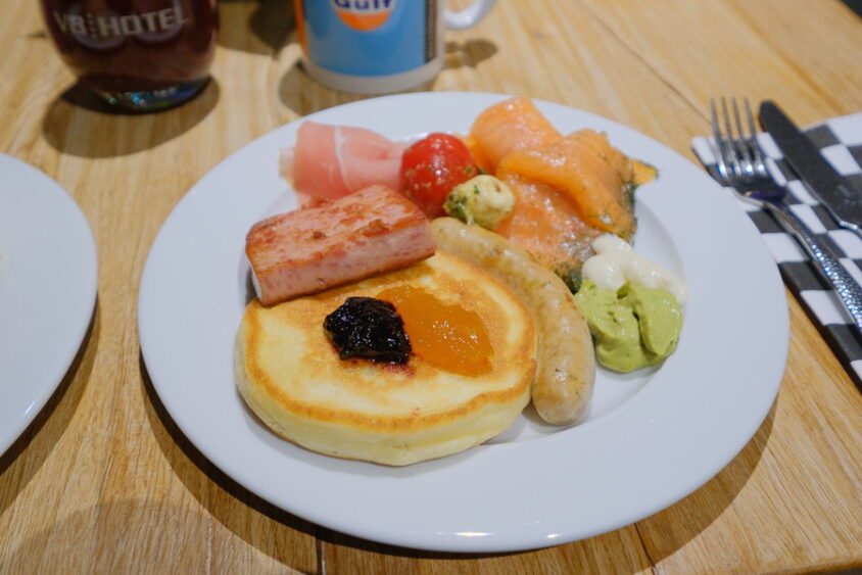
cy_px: 288
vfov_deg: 42.3
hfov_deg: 60.3
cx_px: 431
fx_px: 742
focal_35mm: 31
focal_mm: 20.9
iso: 640
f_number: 4
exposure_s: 1/38
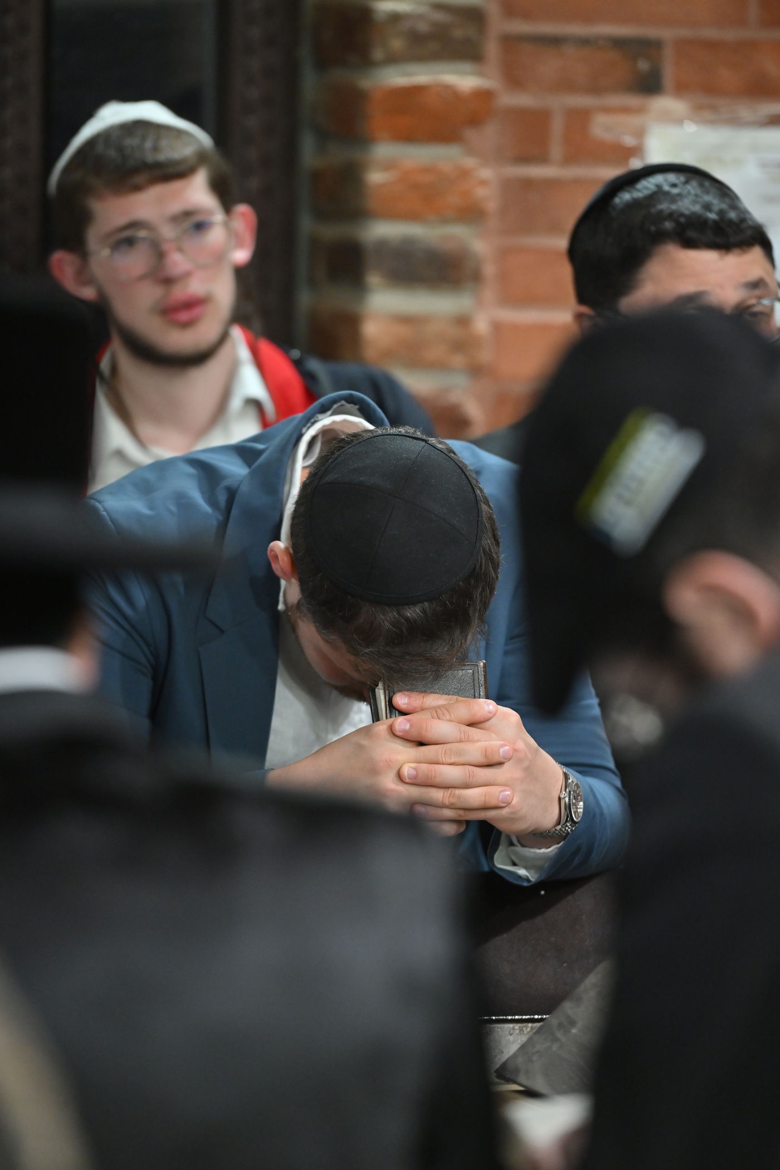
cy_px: 585
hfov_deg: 6.9
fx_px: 6499
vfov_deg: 10.3
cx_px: 390
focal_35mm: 200
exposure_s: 1/250
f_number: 3.5
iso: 2000
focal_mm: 200
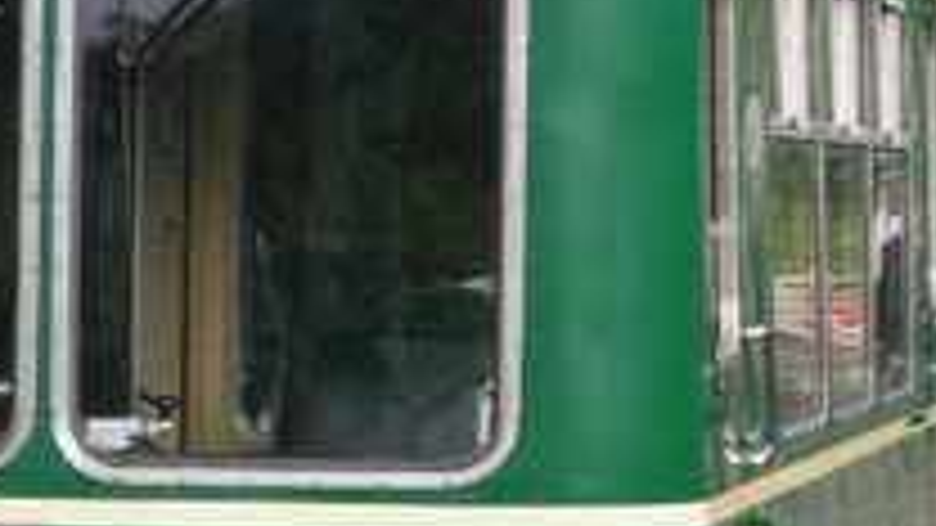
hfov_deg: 8.6
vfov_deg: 5.0
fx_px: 6006
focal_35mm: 242
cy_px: 373
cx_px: -752
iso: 400
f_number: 8
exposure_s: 1/320
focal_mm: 40
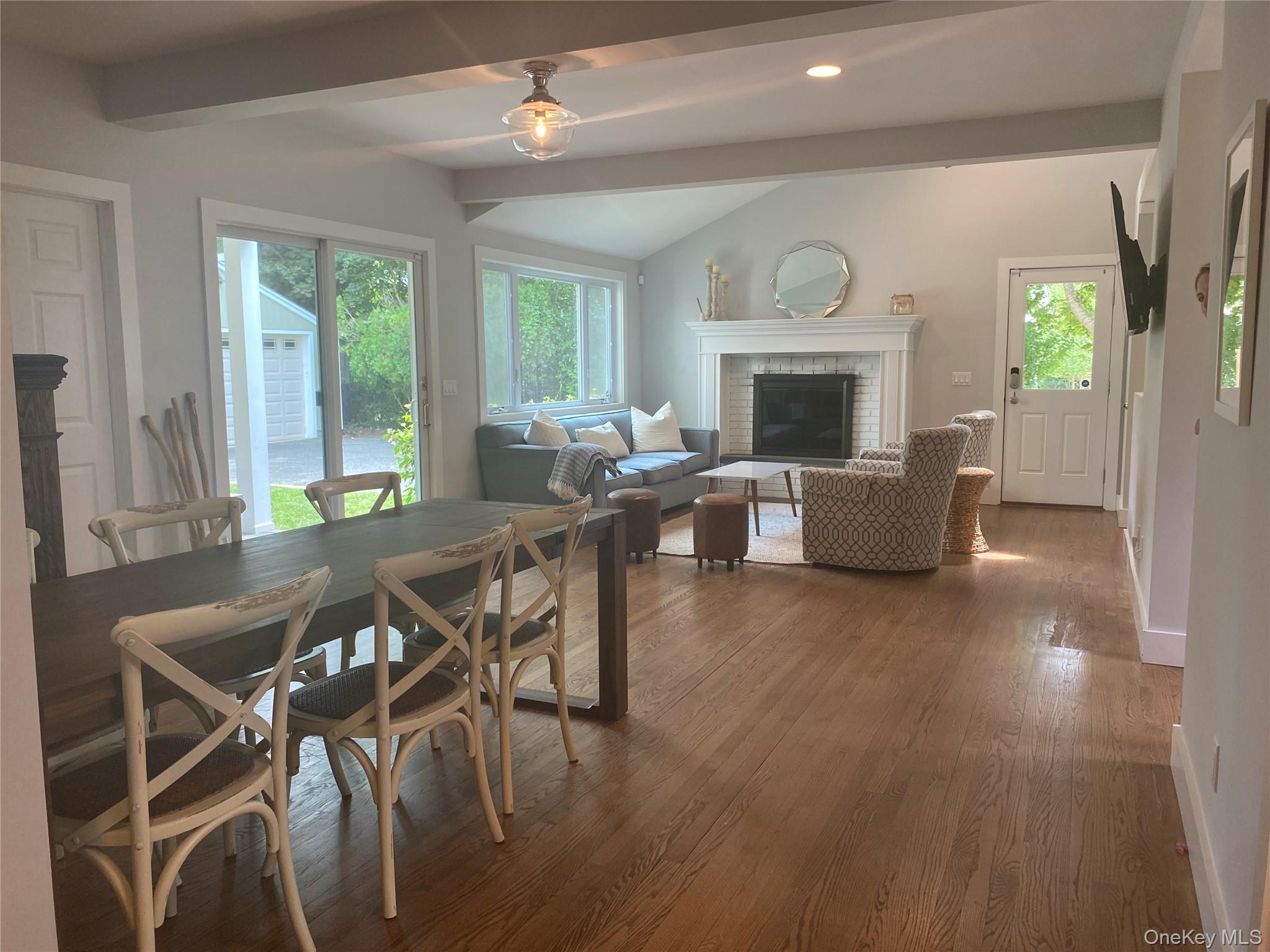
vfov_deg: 53.1
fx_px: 954
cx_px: 635
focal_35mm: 26
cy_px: 476
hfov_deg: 67.3
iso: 125
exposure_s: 1/120
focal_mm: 4.25
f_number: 1.8
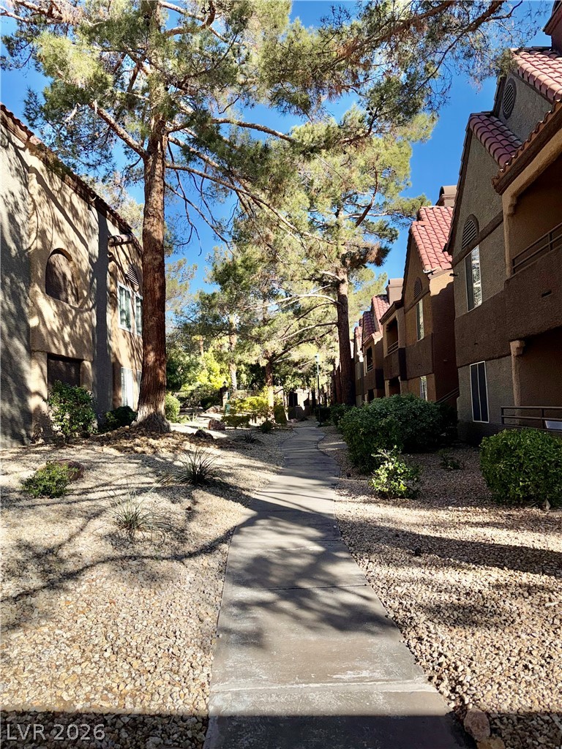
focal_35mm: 24
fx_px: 520
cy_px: 374
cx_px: 281
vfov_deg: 71.6
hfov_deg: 56.8
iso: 50
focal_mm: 6.76
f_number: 1.78
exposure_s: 1/2445
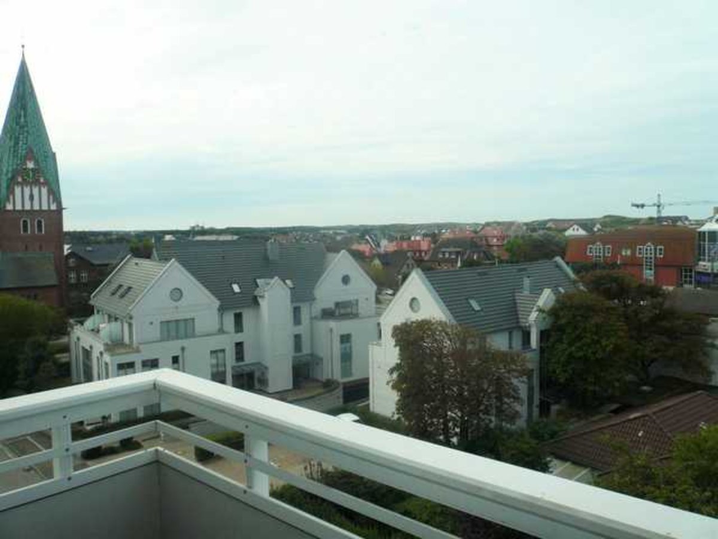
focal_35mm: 28
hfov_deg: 63.4
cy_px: 270
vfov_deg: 49.7
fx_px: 581
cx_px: 359
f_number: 8
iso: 160
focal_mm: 4.6
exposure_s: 1/250
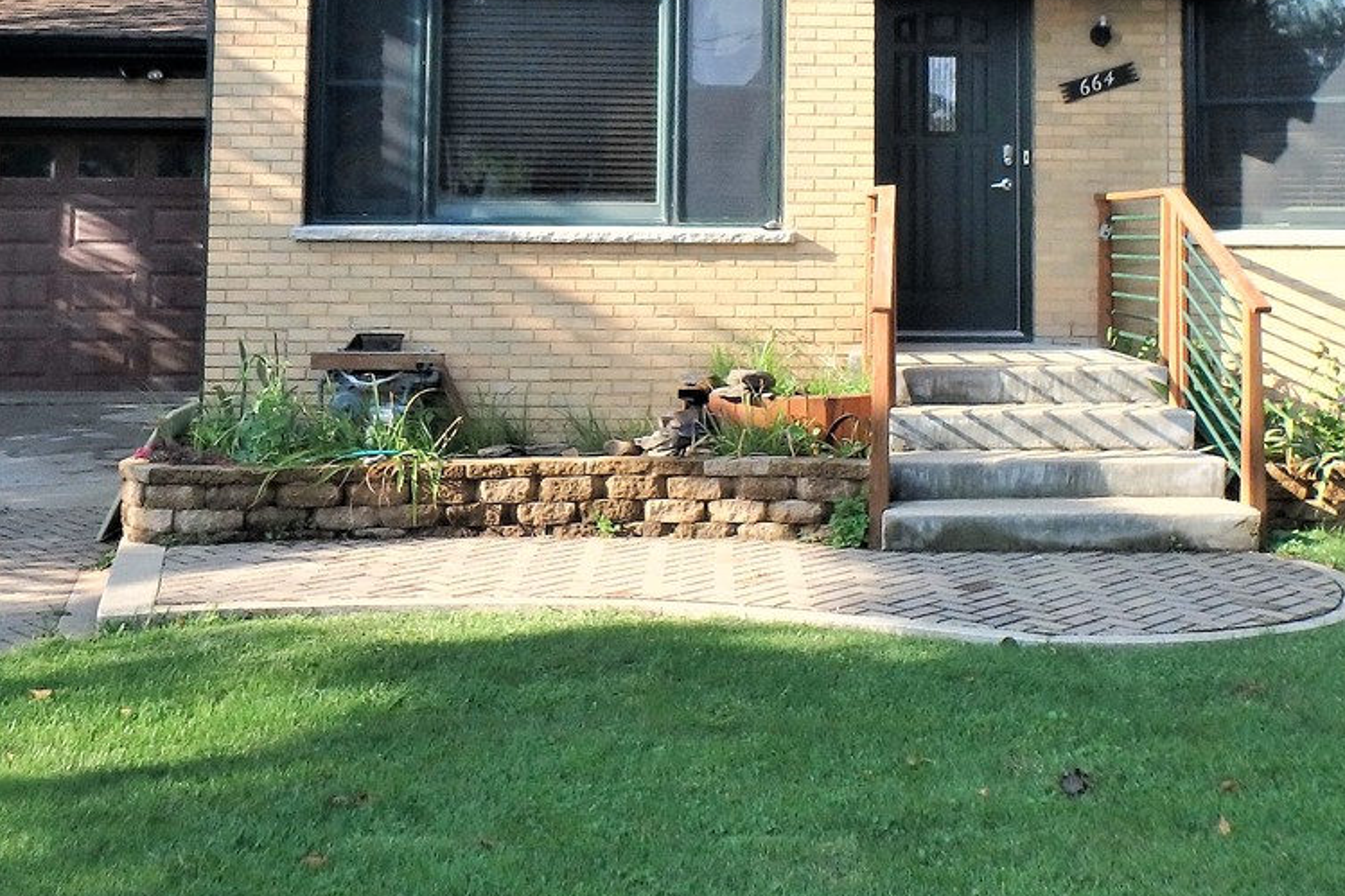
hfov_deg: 46.0
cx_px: 846
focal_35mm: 42
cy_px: 9
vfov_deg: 29.8
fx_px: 1569
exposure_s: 1/500
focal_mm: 3.7
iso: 125
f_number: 3.5
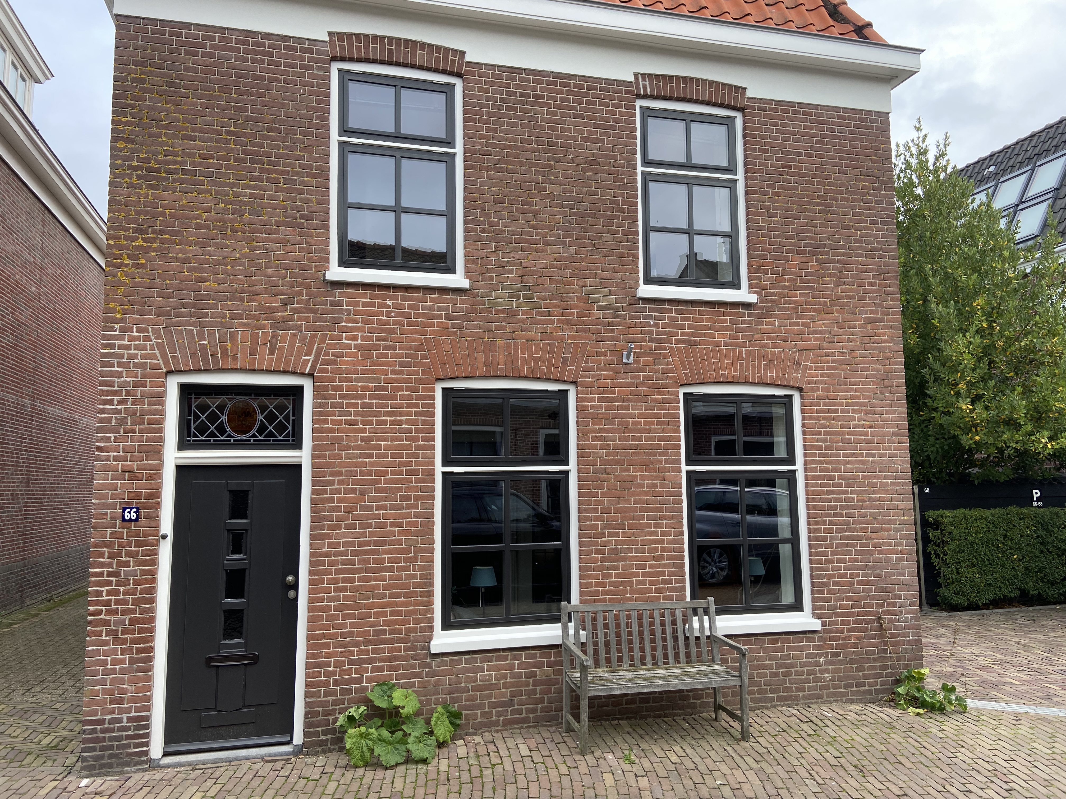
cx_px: 533
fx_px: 801
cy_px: 400
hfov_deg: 67.3
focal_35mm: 26
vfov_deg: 53.1
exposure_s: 1/184
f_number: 1.8
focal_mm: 4.25
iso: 32
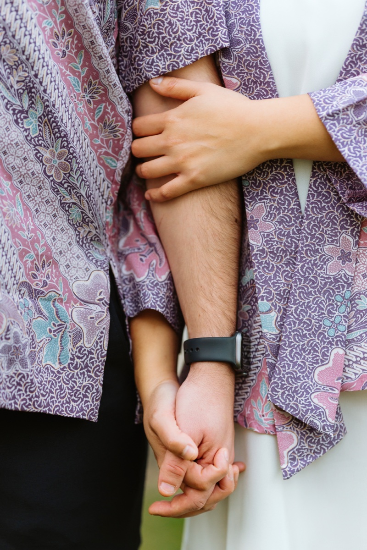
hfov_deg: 16.1
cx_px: 184
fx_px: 1300
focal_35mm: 85
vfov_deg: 23.9
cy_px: 275
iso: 400
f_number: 1.6
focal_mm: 85
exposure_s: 1/200
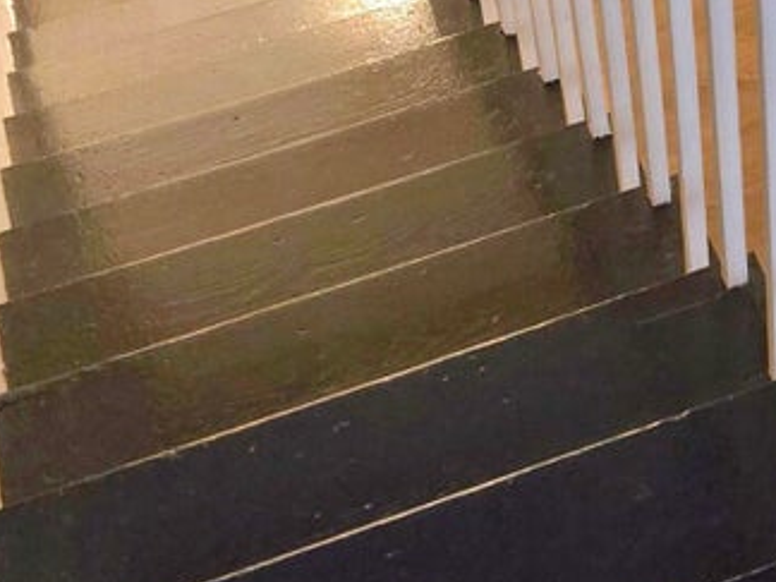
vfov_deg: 14.7
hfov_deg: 19.5
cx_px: 835
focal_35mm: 97
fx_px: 2174
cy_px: -117
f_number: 1.8
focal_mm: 5.4
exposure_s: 1/60.2
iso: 1000
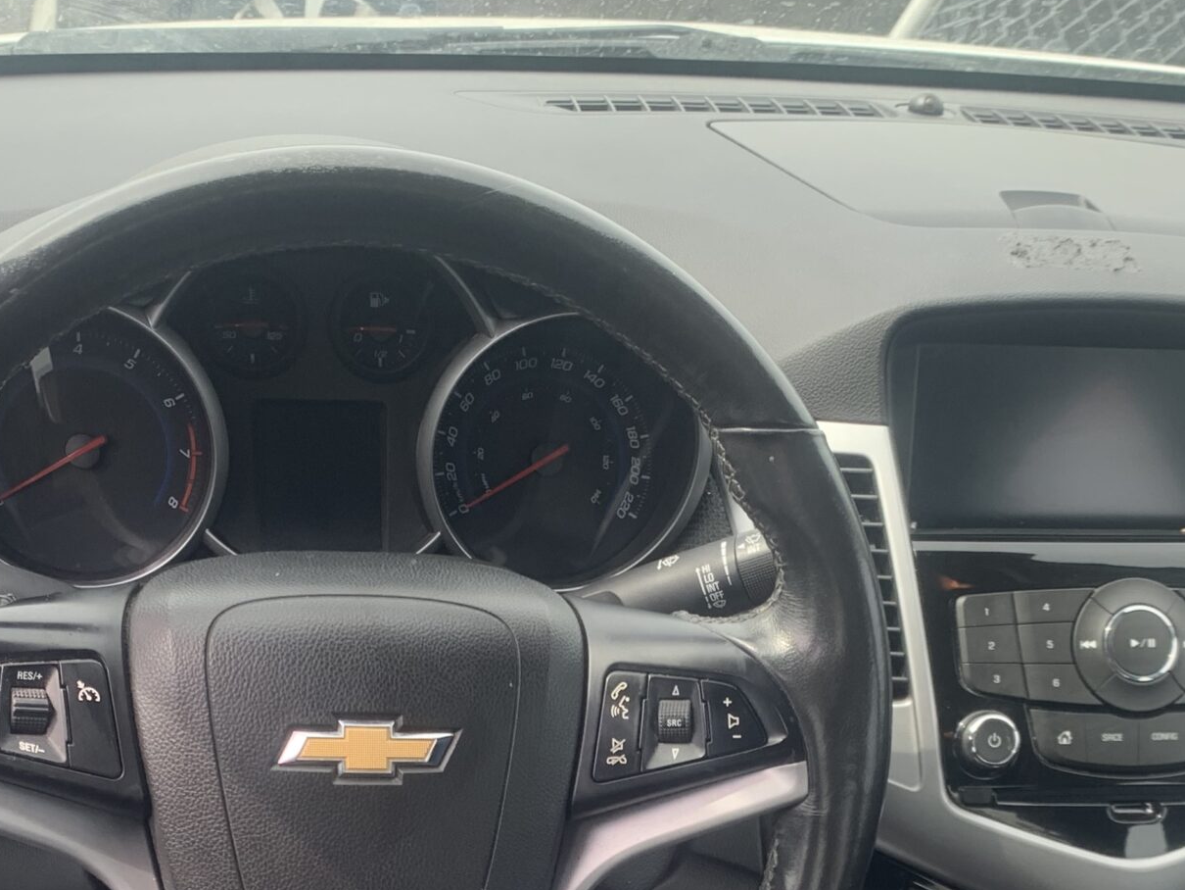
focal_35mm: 55
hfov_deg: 34.9
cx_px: 599
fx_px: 1883
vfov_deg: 25.2
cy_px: 911
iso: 25
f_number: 1.8
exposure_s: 1/149
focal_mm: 4.25
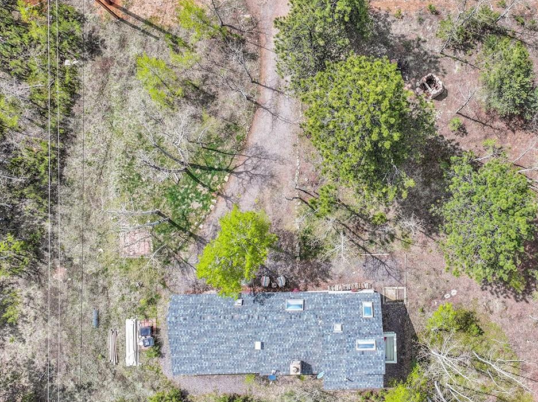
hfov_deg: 45.3
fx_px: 637
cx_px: 349
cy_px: 201
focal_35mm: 41
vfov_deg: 35.1
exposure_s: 1/800
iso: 100
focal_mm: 12.29
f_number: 2.8
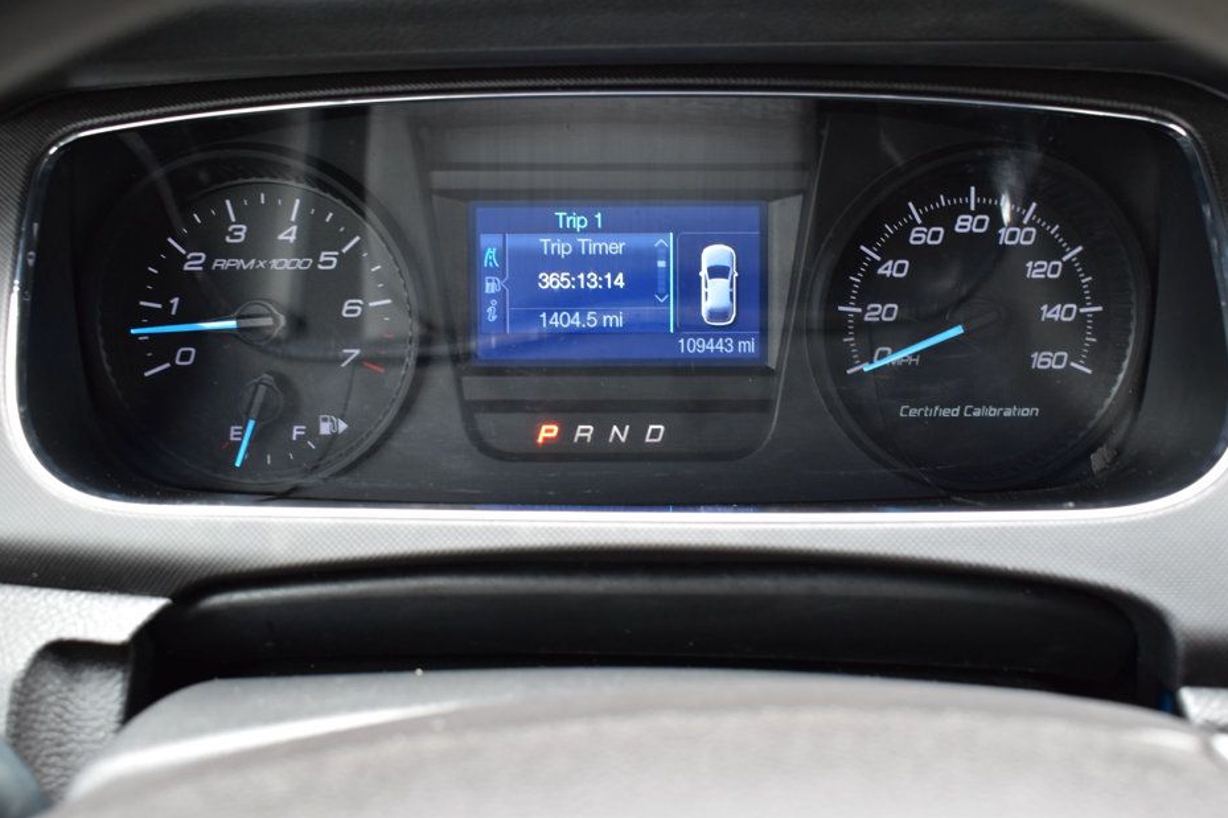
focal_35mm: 43
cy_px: 435
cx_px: 642
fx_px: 1466
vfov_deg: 31.2
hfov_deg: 45.4
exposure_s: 1/15
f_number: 6.3
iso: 450
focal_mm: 26
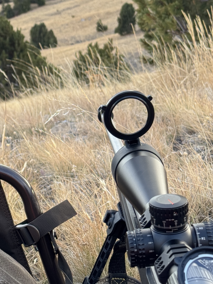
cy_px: 107
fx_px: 820
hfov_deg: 14.8
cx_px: 86
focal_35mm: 100
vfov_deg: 19.6
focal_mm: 6.76
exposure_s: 1/149
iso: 64
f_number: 1.78
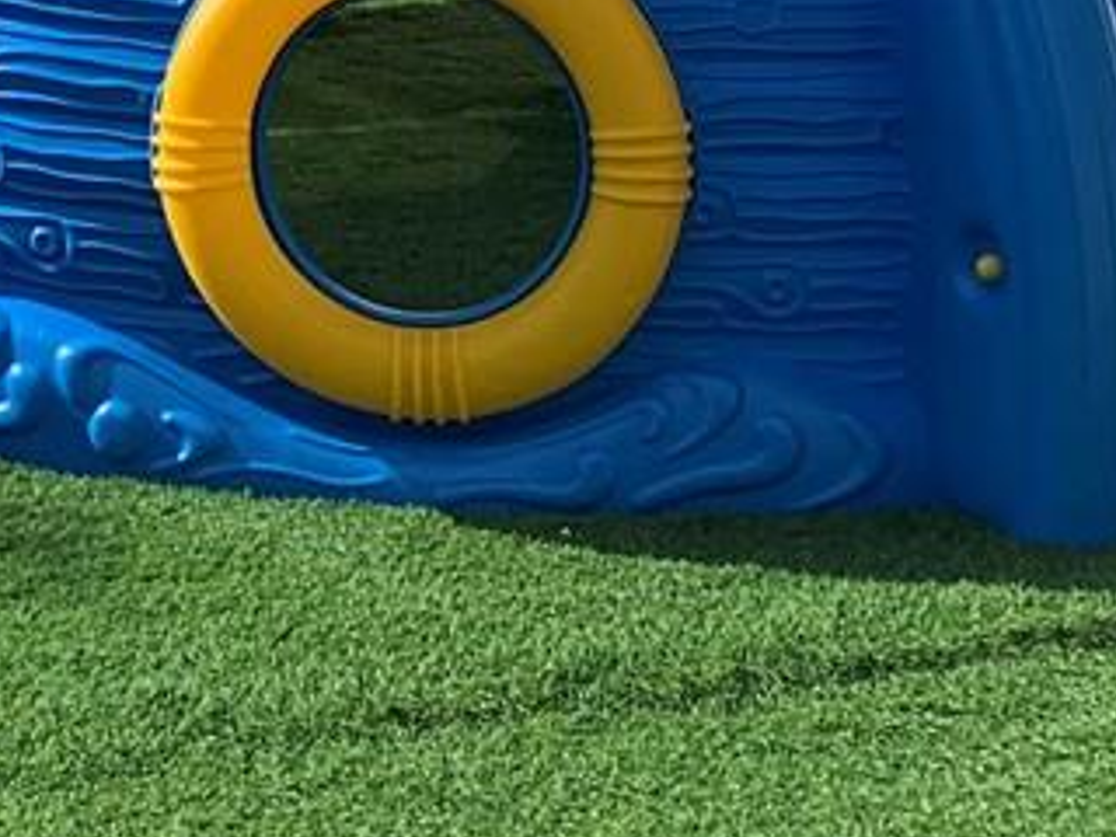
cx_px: -101
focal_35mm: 130
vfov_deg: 10.6
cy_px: -757
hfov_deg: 14.8
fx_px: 4191
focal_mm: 4.25
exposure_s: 1/2681
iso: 25
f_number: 1.8
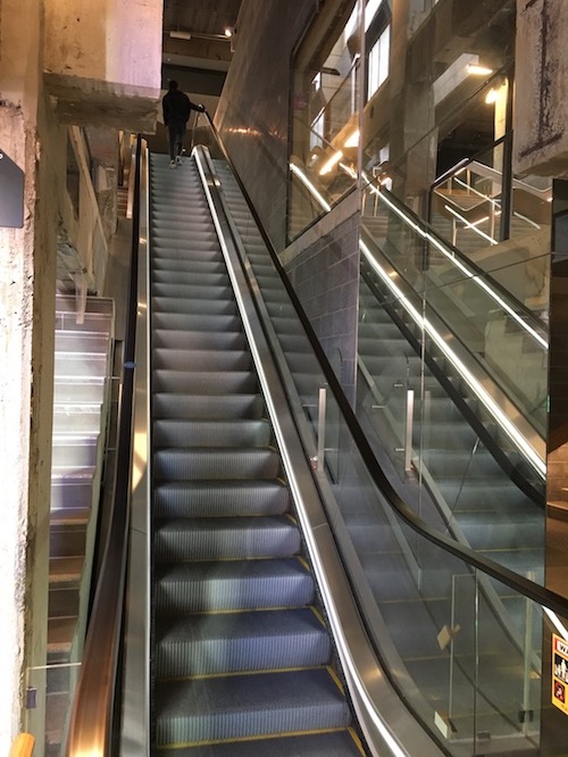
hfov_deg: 48.3
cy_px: 378
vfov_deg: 61.6
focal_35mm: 29
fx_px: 634
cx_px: 284
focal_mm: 4.15
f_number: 2.2
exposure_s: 1/33
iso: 200
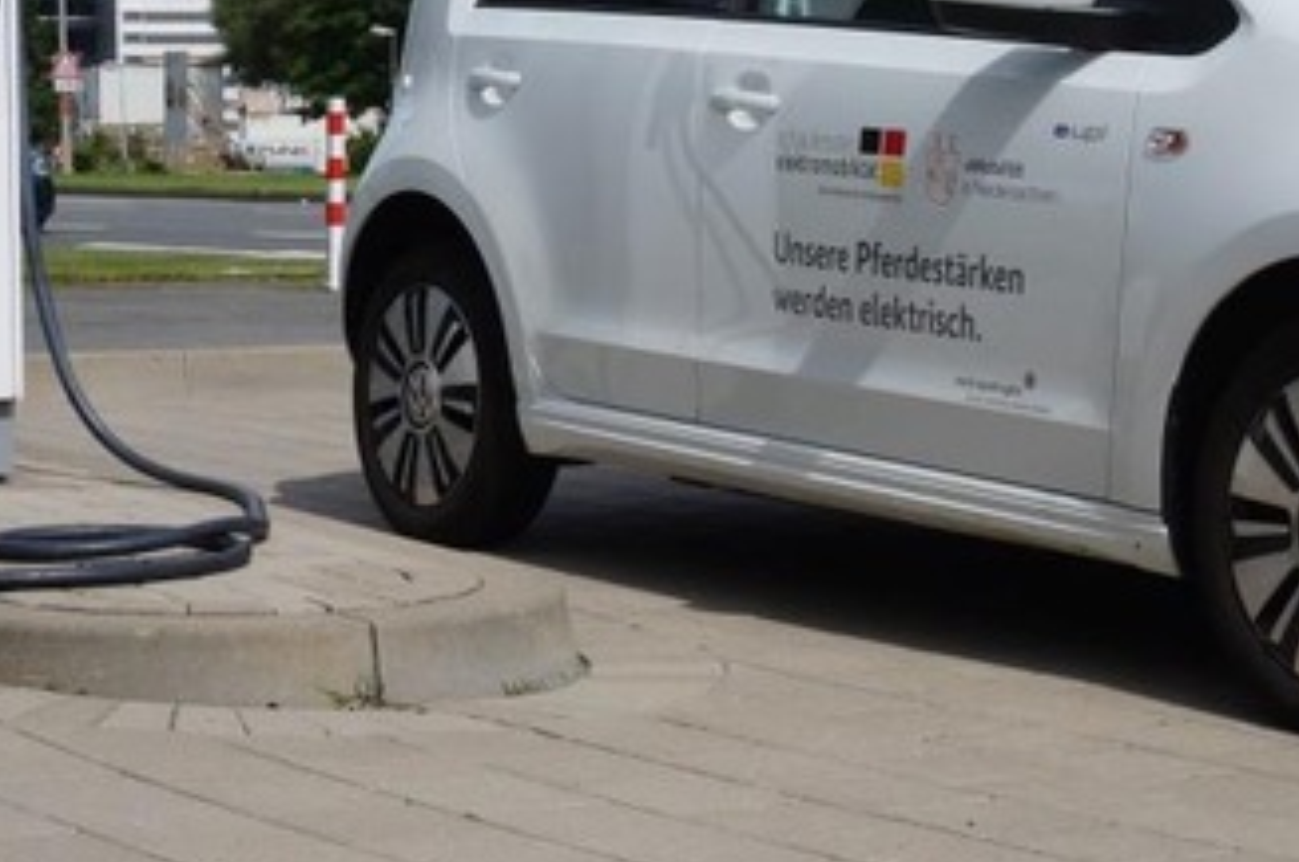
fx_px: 3247
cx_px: 977
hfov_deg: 22.4
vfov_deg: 15.1
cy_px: 256
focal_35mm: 90
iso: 200
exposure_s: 1/250
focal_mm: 27
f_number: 16
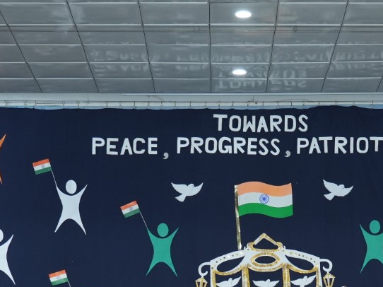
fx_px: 1272
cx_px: 302
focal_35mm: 115
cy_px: 346
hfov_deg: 17.0
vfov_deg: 12.6
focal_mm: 40
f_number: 4.5
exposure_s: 1/200
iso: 1600
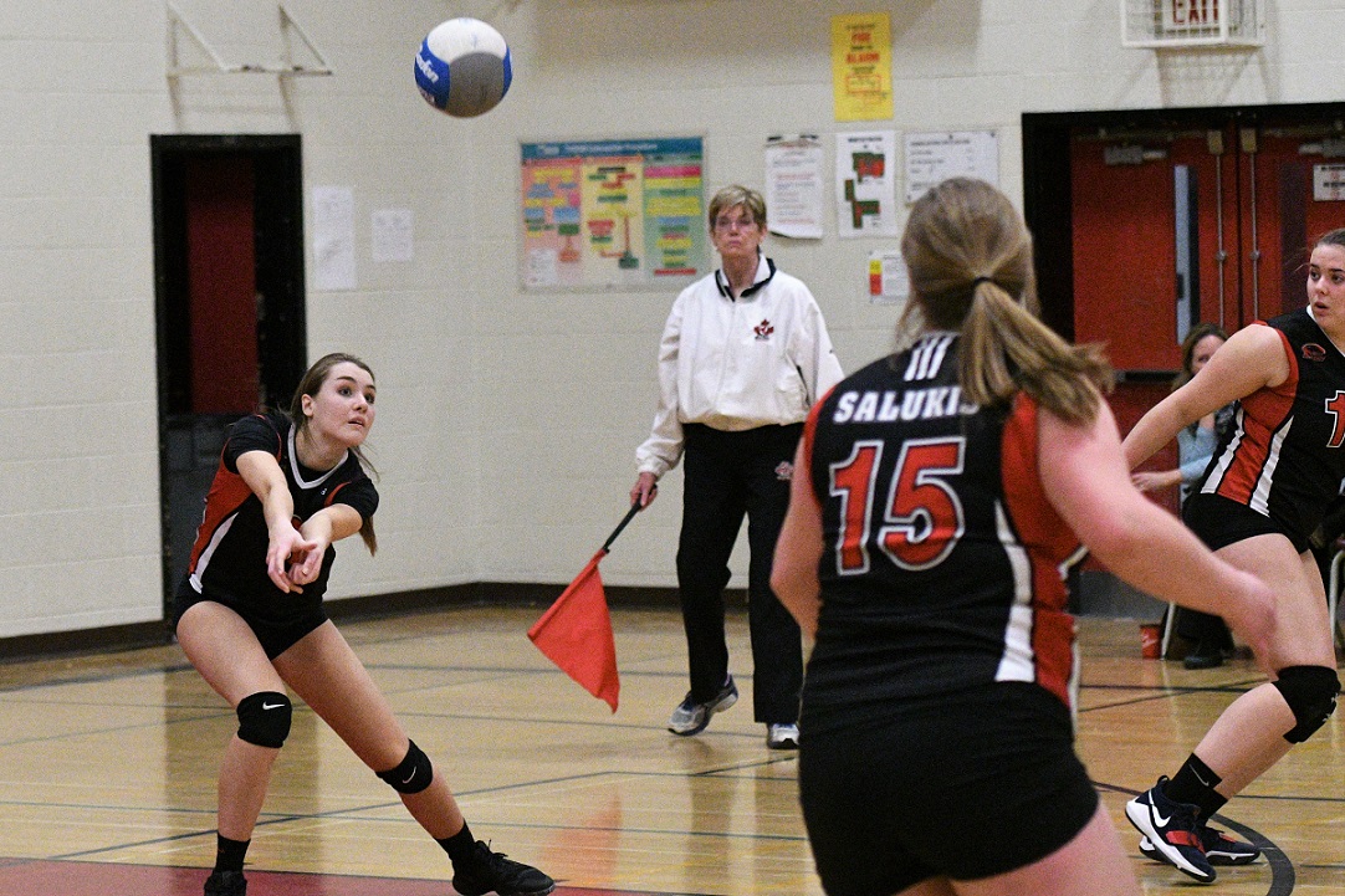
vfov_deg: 13.0
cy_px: 448
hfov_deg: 19.5
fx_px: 3922
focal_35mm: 105
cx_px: 672
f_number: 3.2
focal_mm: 70
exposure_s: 1/1000
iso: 10000
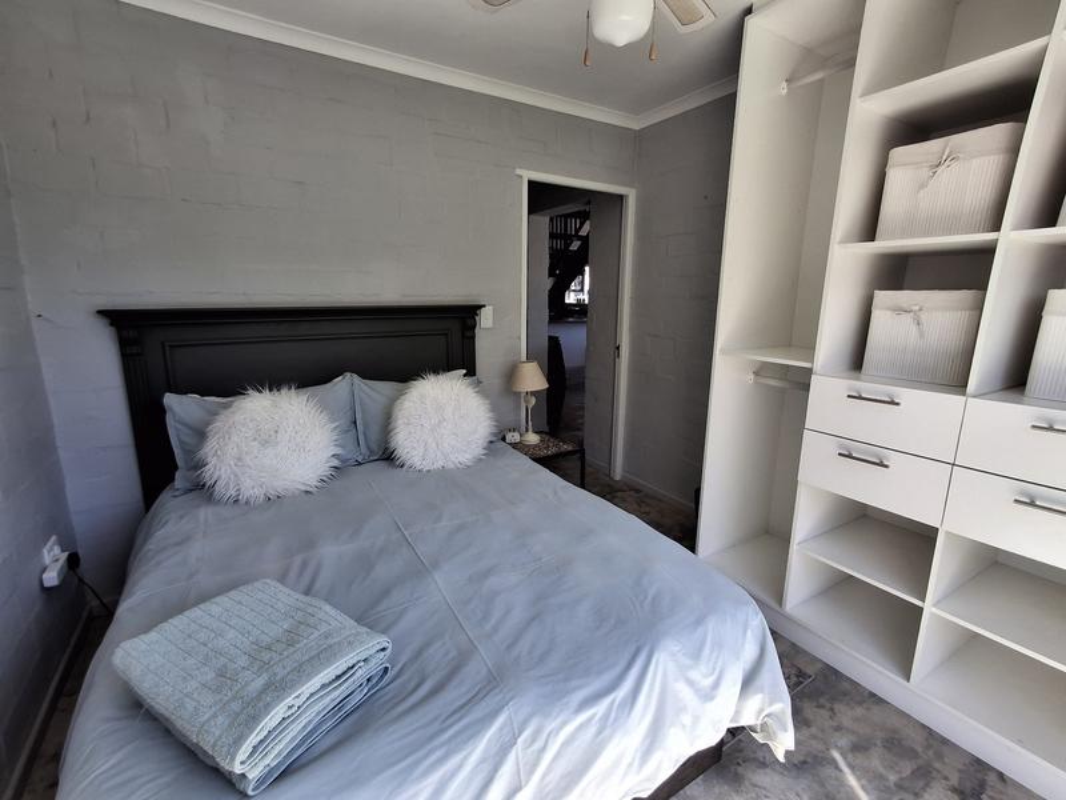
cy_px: 400
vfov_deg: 78.1
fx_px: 493
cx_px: 533
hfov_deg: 94.5
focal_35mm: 16
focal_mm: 1.64
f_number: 2.2
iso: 40
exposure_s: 1/180
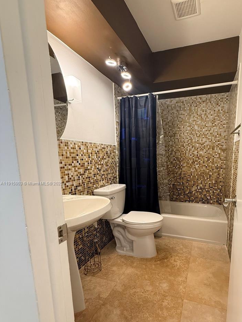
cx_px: 155
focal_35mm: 18
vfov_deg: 87.2
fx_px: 168
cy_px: 184
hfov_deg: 70.2
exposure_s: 1/60
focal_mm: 2.22
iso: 250
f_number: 2.2
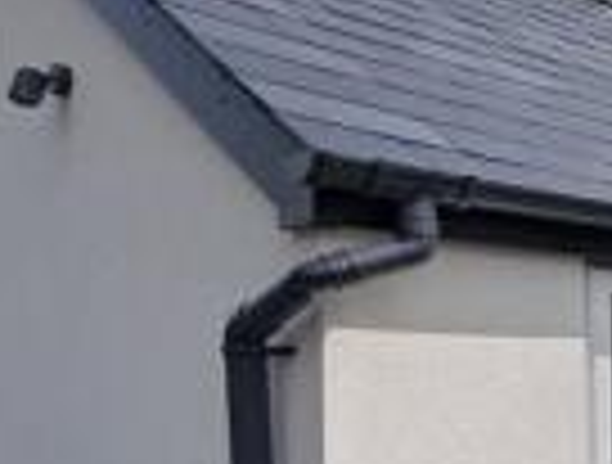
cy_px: 399
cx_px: 1143
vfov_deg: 27.9
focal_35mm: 51
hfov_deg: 21.2
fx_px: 905
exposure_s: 1/6494
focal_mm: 2.02
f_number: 1.7
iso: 56
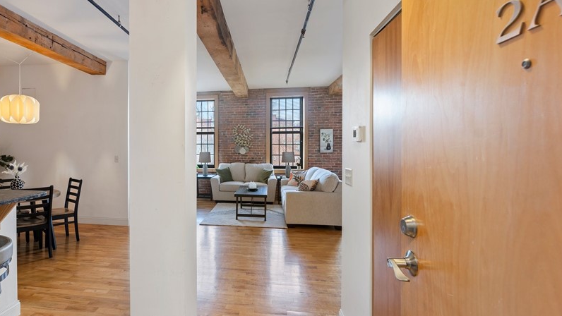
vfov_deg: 55.9
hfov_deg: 84.6
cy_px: 153
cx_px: 204
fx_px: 298
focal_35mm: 20
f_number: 7.1
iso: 160
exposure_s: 1/1.25
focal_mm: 14
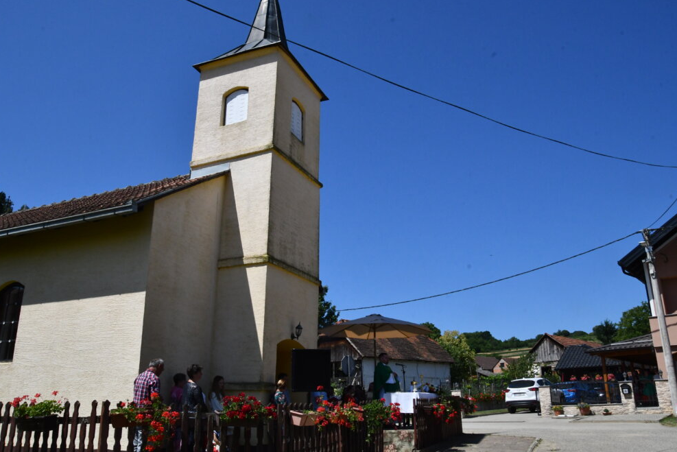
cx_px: 342
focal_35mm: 28
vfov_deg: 46.4
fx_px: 527
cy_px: 225
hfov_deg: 65.4
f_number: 18
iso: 1250
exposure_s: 1/1250
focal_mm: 18
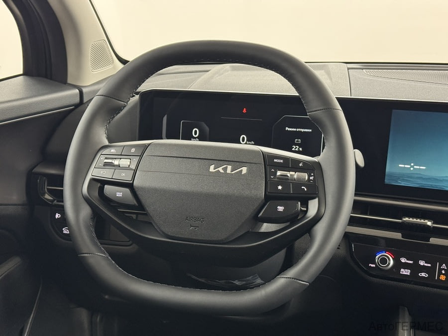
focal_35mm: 48
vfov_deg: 30.3
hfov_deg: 39.7
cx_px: 224
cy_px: 168
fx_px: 621
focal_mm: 6.76
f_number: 1.78
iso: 400
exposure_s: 1/33
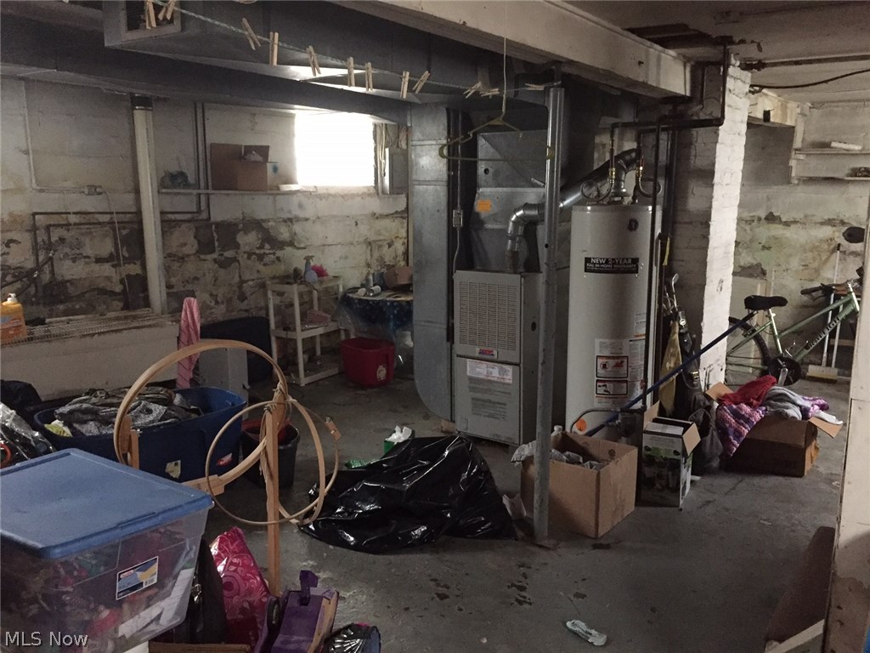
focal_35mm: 29
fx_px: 729
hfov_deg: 61.7
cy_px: 326
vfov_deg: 48.2
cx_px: 435
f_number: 2.2
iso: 400
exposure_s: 1/15
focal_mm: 4.15
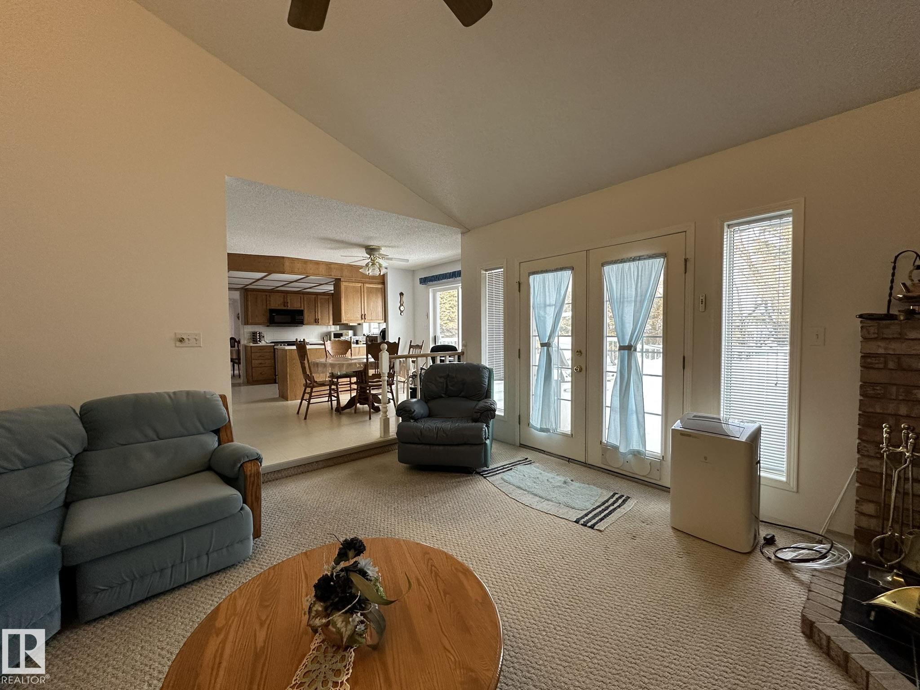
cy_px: 345
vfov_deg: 85.7
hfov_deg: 102.1
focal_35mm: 14
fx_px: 372
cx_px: 460
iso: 200
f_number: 2.2
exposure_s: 1/120
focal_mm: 2.22
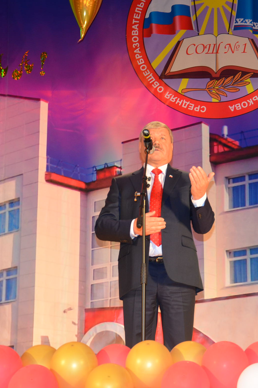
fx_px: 1021
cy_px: 190
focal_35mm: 95
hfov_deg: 14.3
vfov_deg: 21.5
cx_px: 218
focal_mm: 40
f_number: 4.5
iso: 720
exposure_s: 1/60
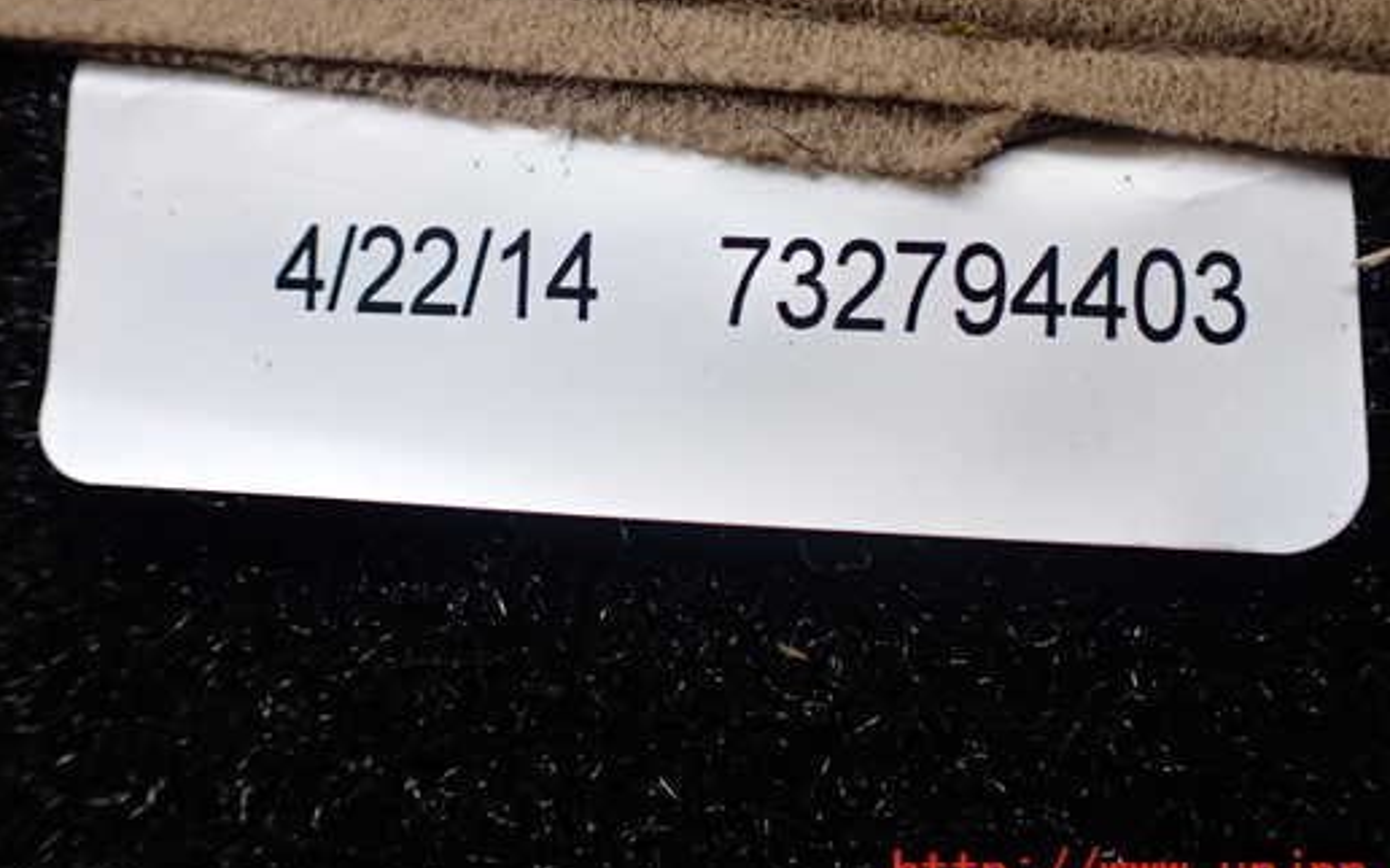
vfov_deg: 34.2
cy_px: 305
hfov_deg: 52.8
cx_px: 692
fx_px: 1401
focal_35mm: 37
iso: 200
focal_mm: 5.4
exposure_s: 1/125
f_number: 2.3
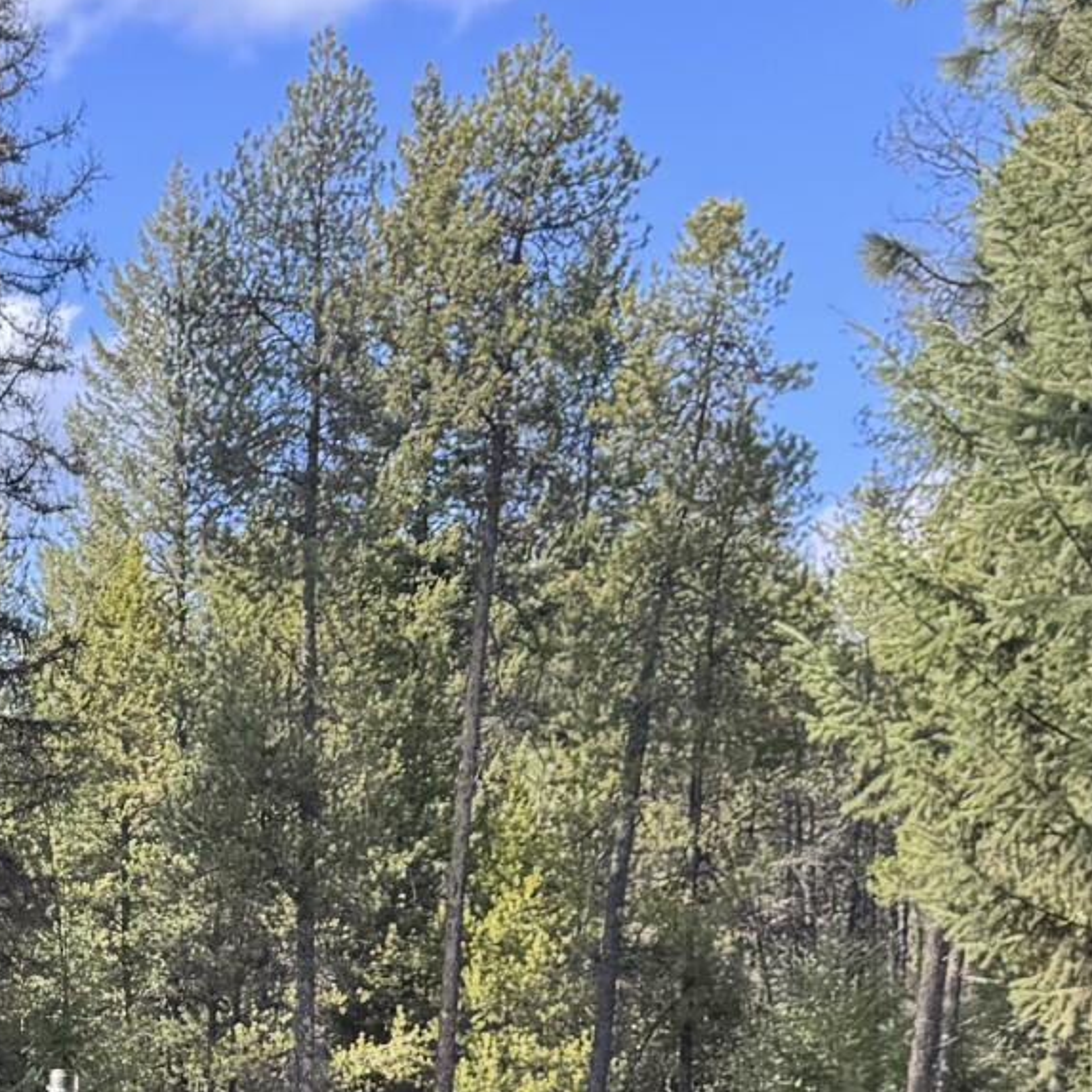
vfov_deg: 15.0
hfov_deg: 14.9
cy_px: 1395
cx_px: -374
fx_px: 3962
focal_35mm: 111
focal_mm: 6.76
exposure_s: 1/549
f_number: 1.78
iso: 80
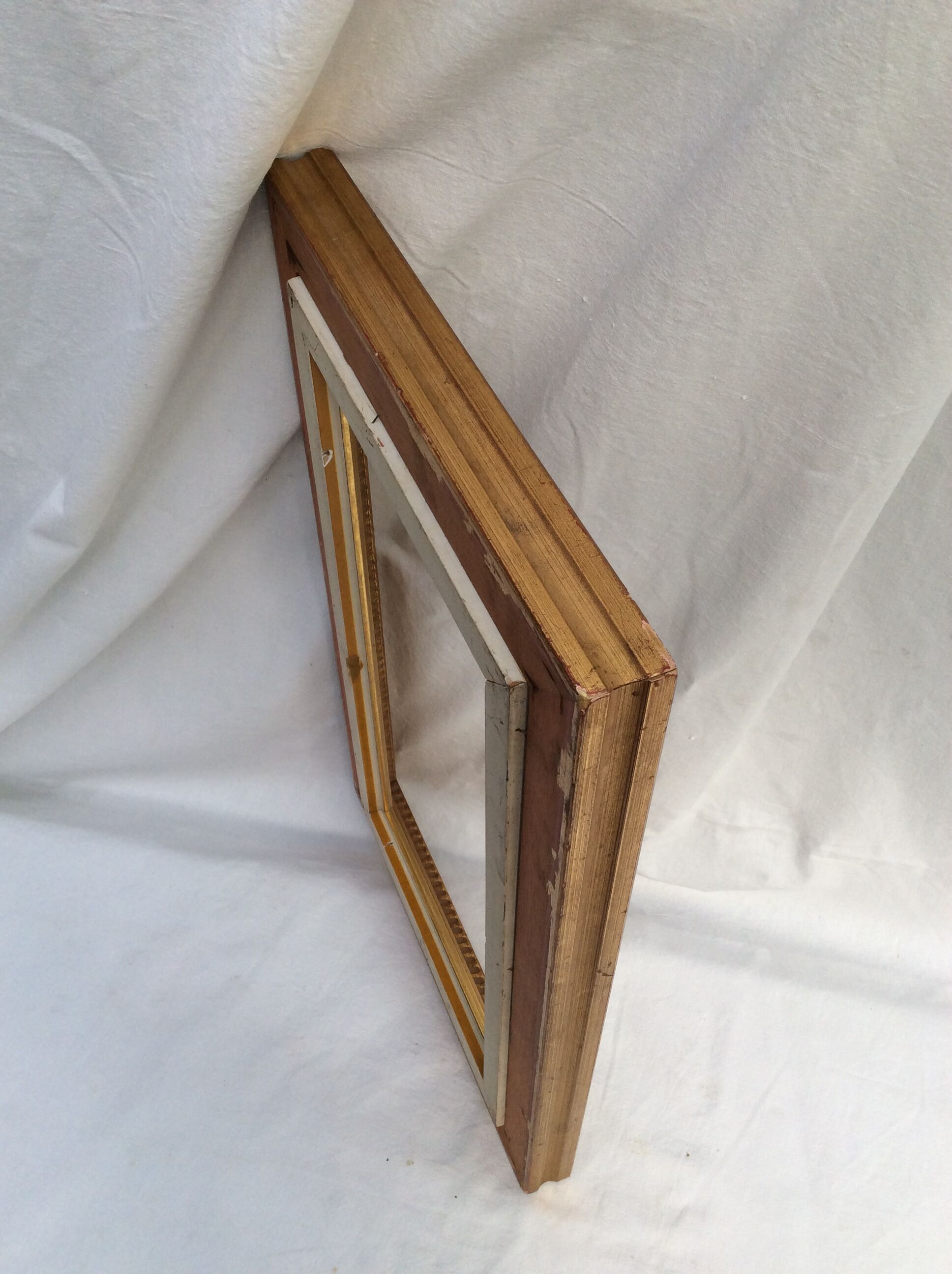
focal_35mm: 32
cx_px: 476
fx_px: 1177
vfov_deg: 56.9
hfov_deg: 44.1
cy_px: 637
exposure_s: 1/184
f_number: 2.4
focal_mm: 3.3
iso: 32
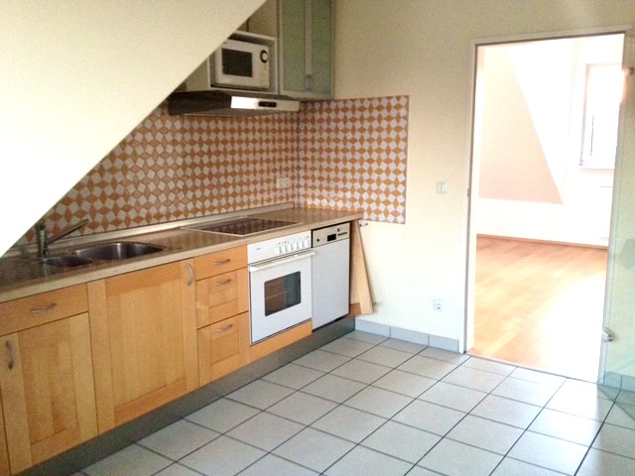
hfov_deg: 52.6
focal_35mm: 35
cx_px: 318
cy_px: 238
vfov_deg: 40.7
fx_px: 642
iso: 320
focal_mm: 4.28
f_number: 2.4
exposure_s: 1/20
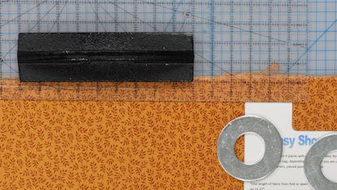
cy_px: 170
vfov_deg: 13.8
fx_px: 777
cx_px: 198
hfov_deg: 24.4
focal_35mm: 87
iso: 125
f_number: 4
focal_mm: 9.9
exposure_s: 1/40
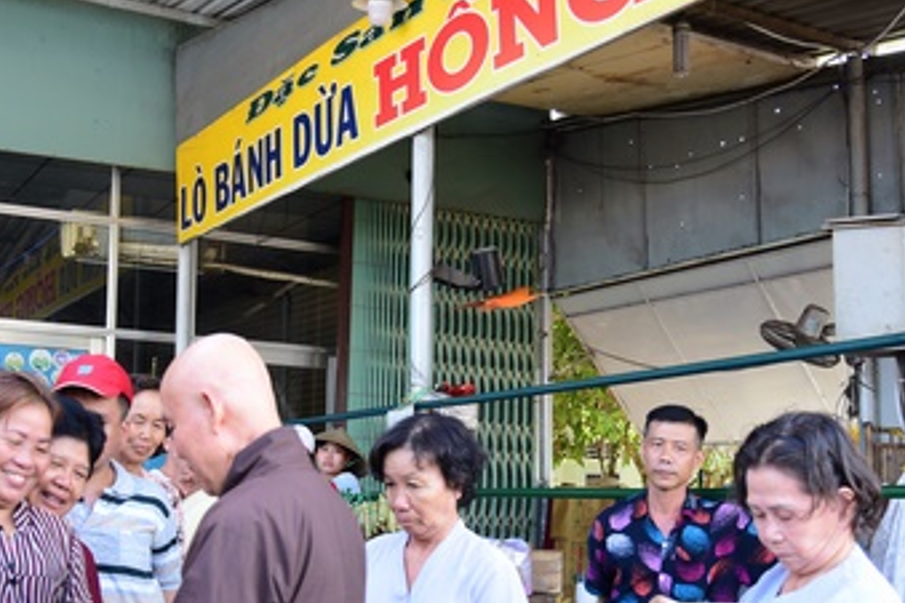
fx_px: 1156
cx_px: 360
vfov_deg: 29.1
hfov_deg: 42.5
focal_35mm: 46
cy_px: 395
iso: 400
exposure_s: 1/160
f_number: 4
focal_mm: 24
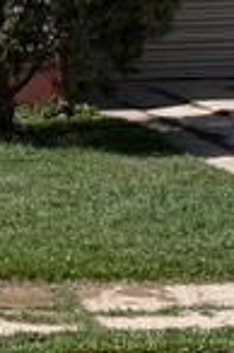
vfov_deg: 11.3
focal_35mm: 175
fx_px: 1710
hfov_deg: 7.4
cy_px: -155
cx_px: -277
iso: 80
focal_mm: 6.76
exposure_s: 1/3425
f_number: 1.78
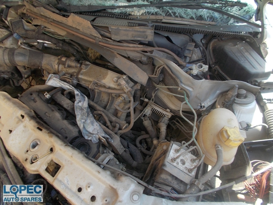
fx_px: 205
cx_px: 136
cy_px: 102
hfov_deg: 67.3
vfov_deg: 53.1
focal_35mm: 26
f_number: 3.2
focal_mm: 4.6
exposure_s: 1/100
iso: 80
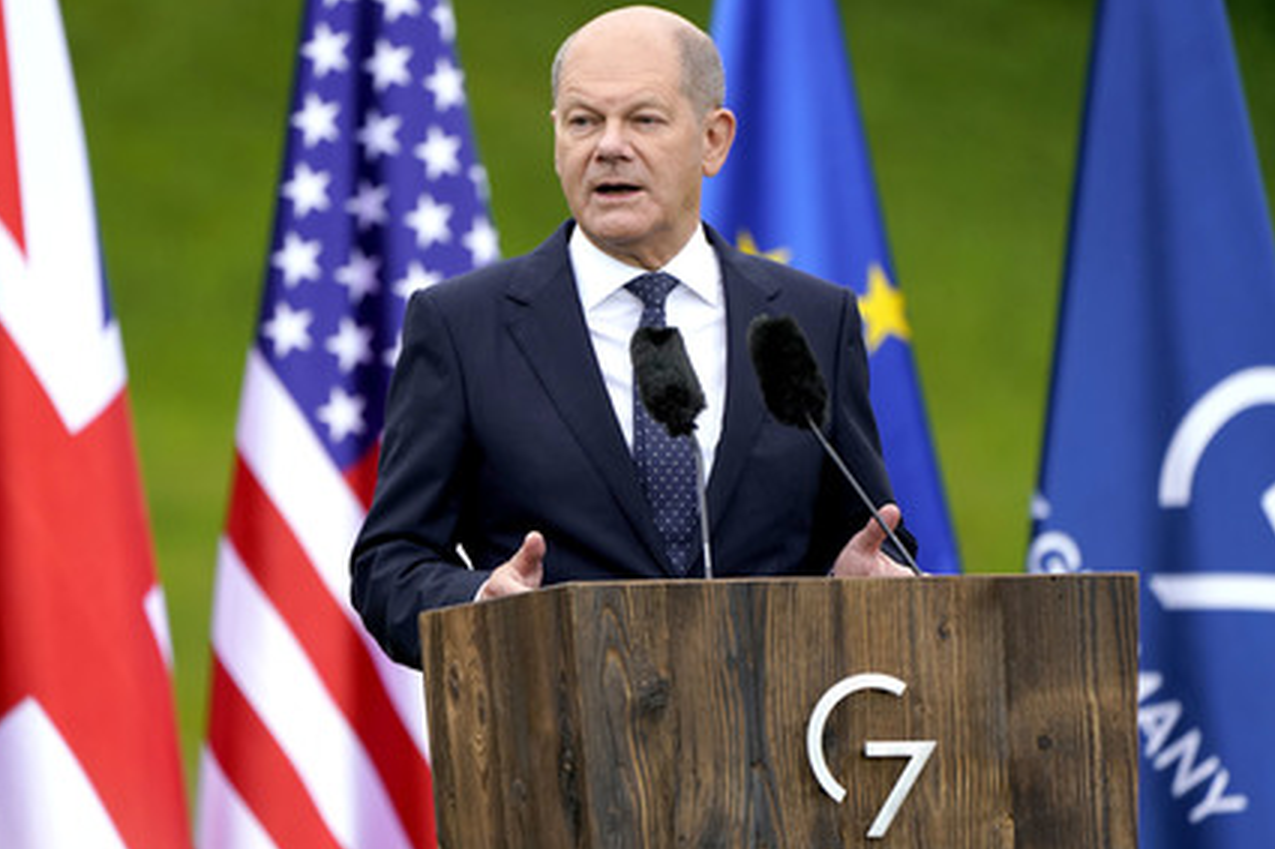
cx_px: 658
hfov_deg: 5.4
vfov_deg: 3.6
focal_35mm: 383
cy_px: 417
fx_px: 13559
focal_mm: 361
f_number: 5.6
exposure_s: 1/800
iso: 800
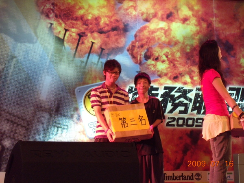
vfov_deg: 14.6
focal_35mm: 101
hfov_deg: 19.4
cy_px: 92
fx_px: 712
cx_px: 122
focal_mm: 21.6
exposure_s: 1/15
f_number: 5.6
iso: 400
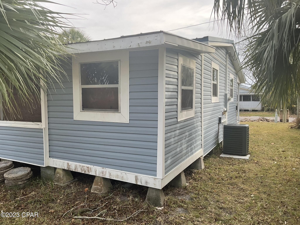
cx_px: 150
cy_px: 112
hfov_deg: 61.7
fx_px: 251
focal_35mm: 29
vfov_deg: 48.2
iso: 16
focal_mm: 3
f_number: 1.8
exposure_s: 1/260
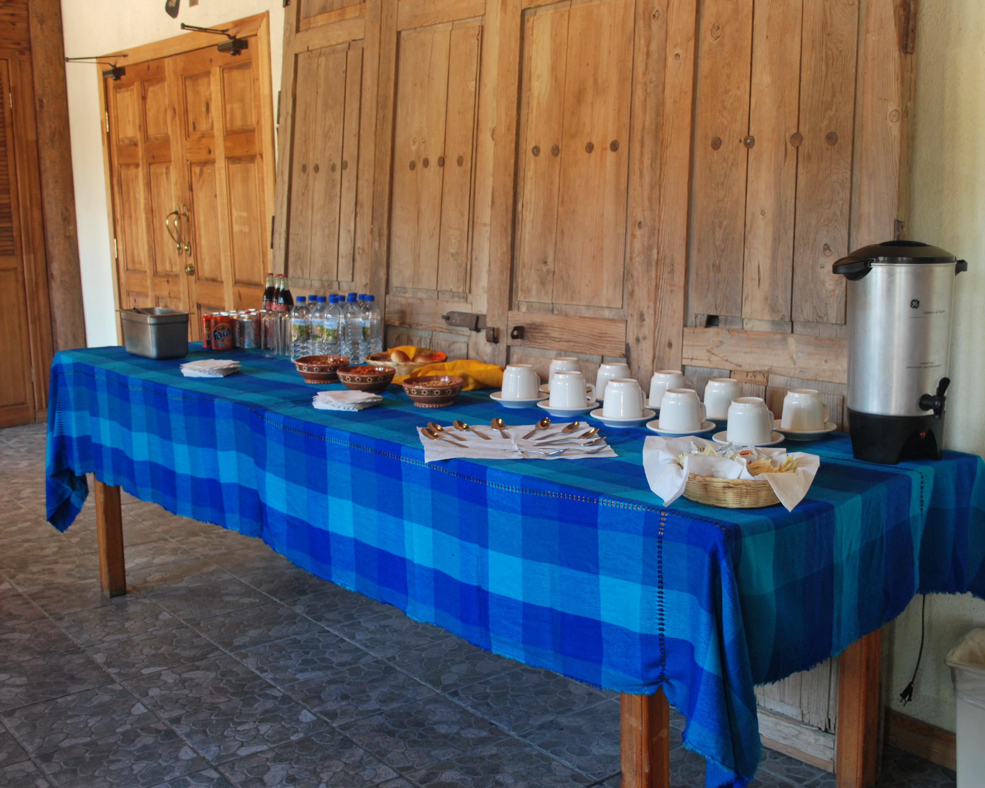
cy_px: 391
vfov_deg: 36.5
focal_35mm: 41
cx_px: 592
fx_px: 1195
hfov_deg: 44.6
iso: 400
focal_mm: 24
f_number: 4.2
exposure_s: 1/20
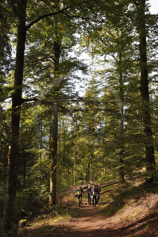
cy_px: 118
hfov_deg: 43.6
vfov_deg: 61.9
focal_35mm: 30
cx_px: 79
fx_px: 197
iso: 400
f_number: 10
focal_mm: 30
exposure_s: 1/200
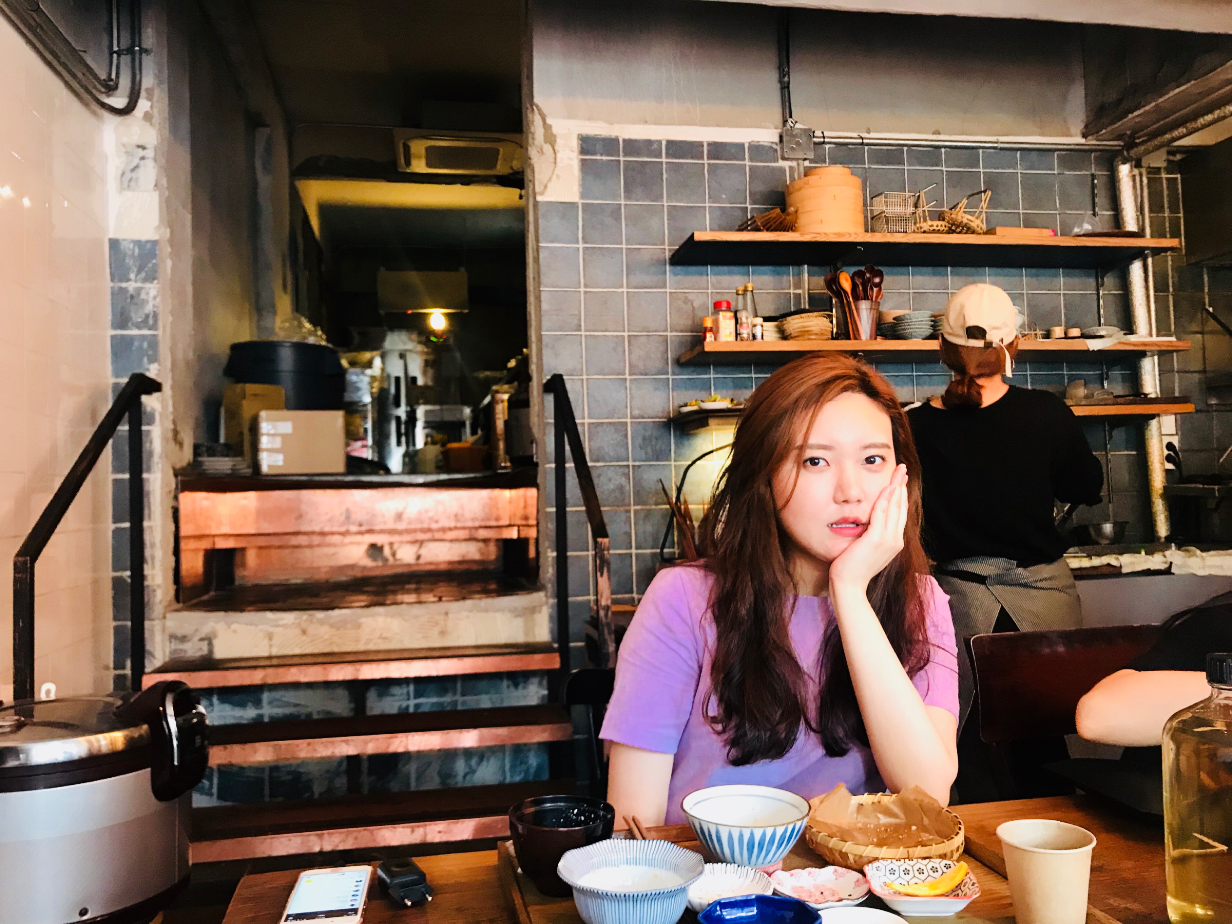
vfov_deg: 49.7
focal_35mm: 28
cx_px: 616
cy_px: 462
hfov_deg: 63.4
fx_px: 997
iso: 64
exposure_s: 1/15
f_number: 1.8
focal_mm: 3.99
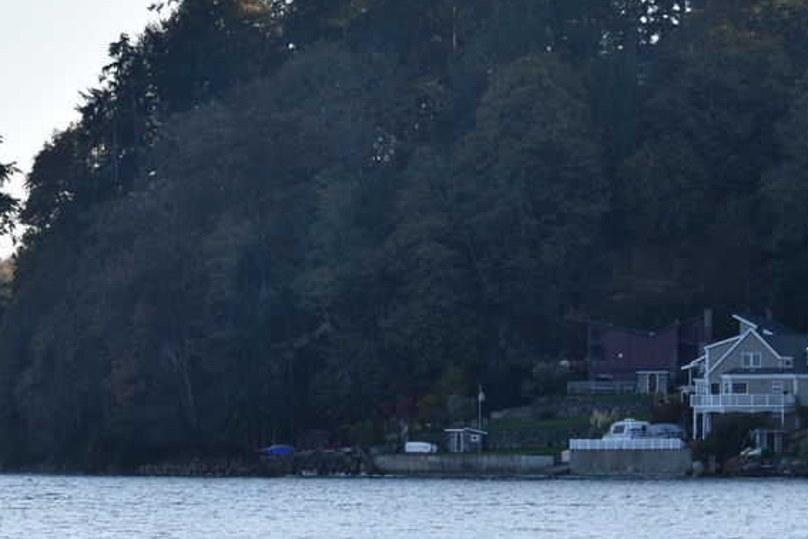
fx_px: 5678
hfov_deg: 8.1
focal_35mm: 253
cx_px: 180
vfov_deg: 5.4
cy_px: 205
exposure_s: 1/250
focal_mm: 112
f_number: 6.3
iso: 100
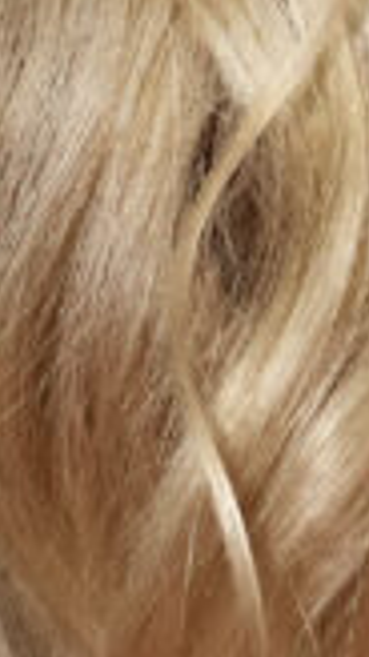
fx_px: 51280
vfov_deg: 0.7
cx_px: 285
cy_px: 405
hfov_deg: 0.4
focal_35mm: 2942
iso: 1600
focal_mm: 300
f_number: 2.8
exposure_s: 1/800
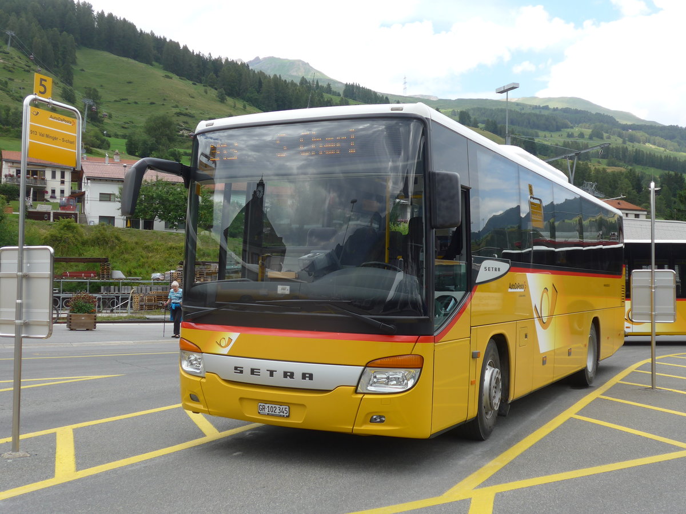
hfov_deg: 45.8
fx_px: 813
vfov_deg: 35.1
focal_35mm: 41
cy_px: 257
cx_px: 343
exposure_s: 1/800
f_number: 2.8
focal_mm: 8.4
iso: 80
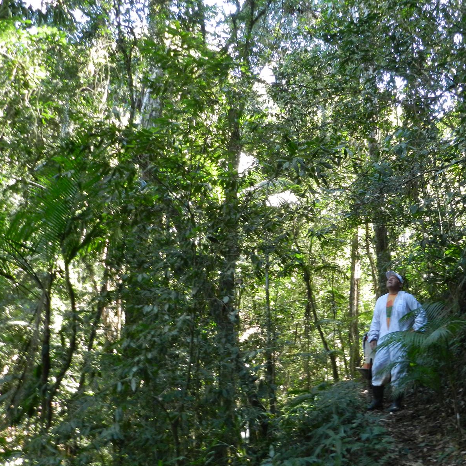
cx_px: 308
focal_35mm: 45
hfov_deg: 37.2
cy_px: 233
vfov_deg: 37.6
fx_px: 685
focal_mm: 6.7
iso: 400
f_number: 4
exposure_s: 1/15
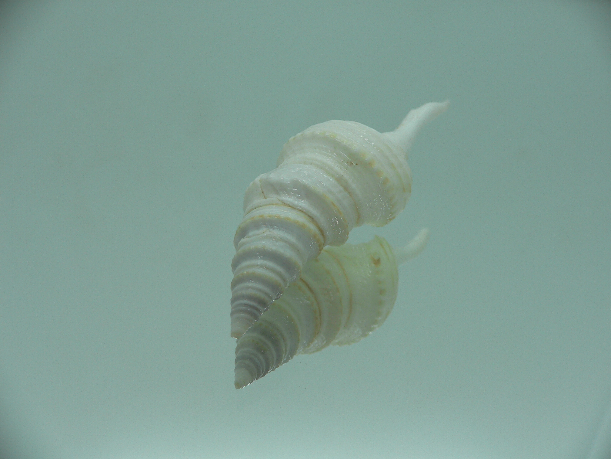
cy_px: 230
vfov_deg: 40.7
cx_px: 306
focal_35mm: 35
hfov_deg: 52.6
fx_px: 618
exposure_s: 1/80
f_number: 2.8
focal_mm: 4.6
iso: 80
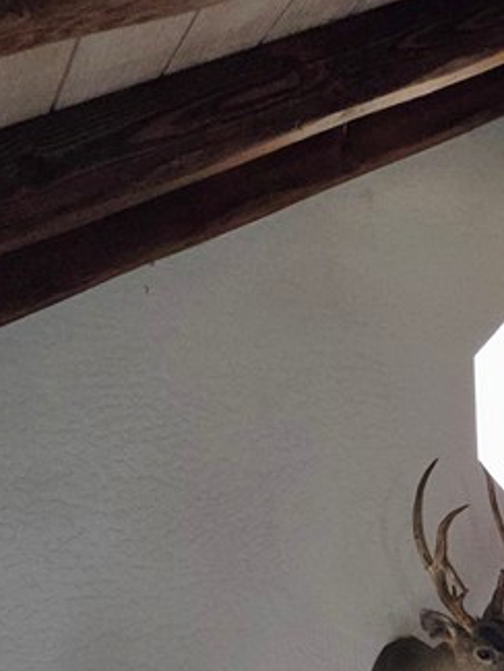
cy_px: 739
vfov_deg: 38.0
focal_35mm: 41
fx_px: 795
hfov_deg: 30.9
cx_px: 570
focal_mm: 2.2
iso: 160
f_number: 2.2
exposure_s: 1/60
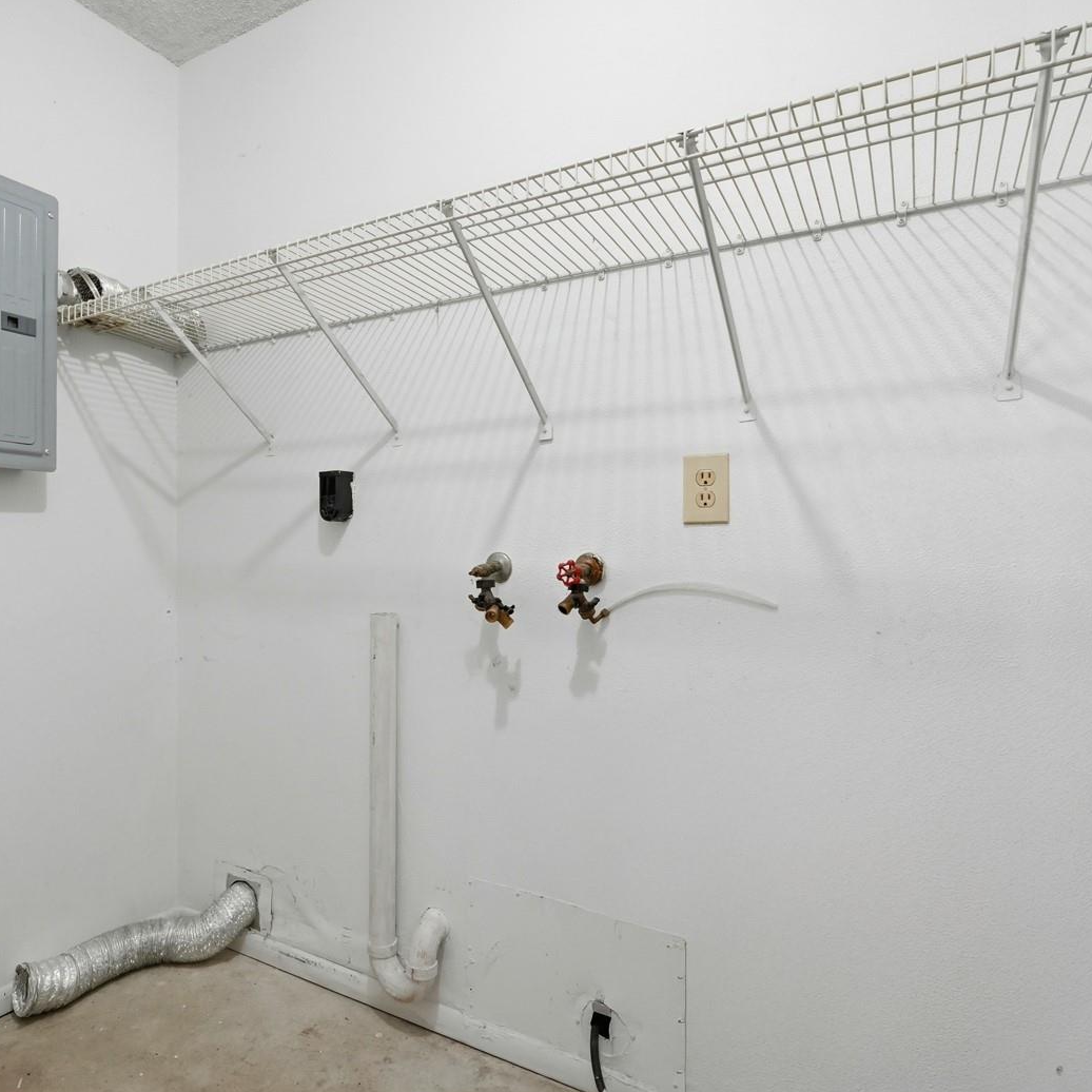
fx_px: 749
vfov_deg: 72.1
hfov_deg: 71.5
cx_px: 445
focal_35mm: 21
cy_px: 551
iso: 2500
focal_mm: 16
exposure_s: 1/800
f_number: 8
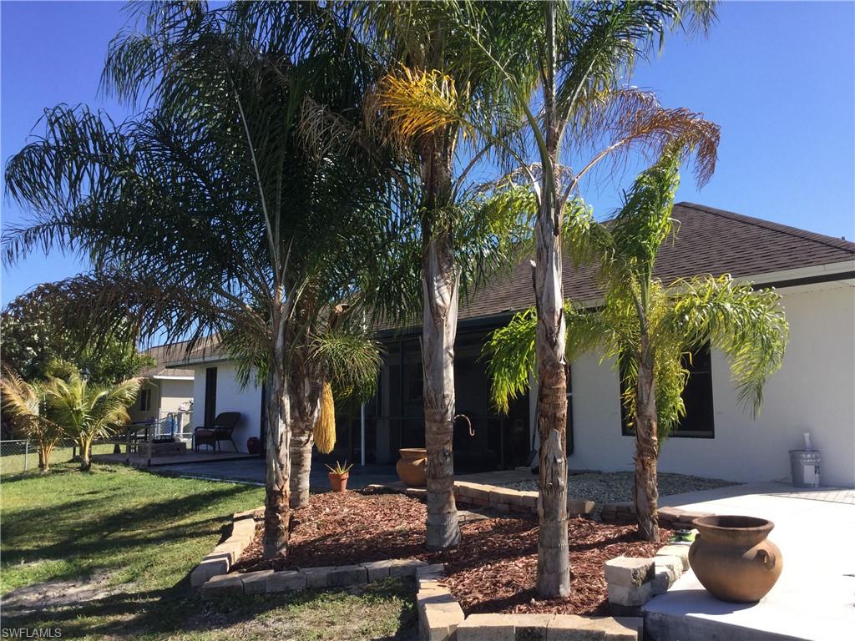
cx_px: 428
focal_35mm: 31
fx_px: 766
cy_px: 320
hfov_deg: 58.4
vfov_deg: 45.4
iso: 25
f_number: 2.4
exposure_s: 1/627
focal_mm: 3.3
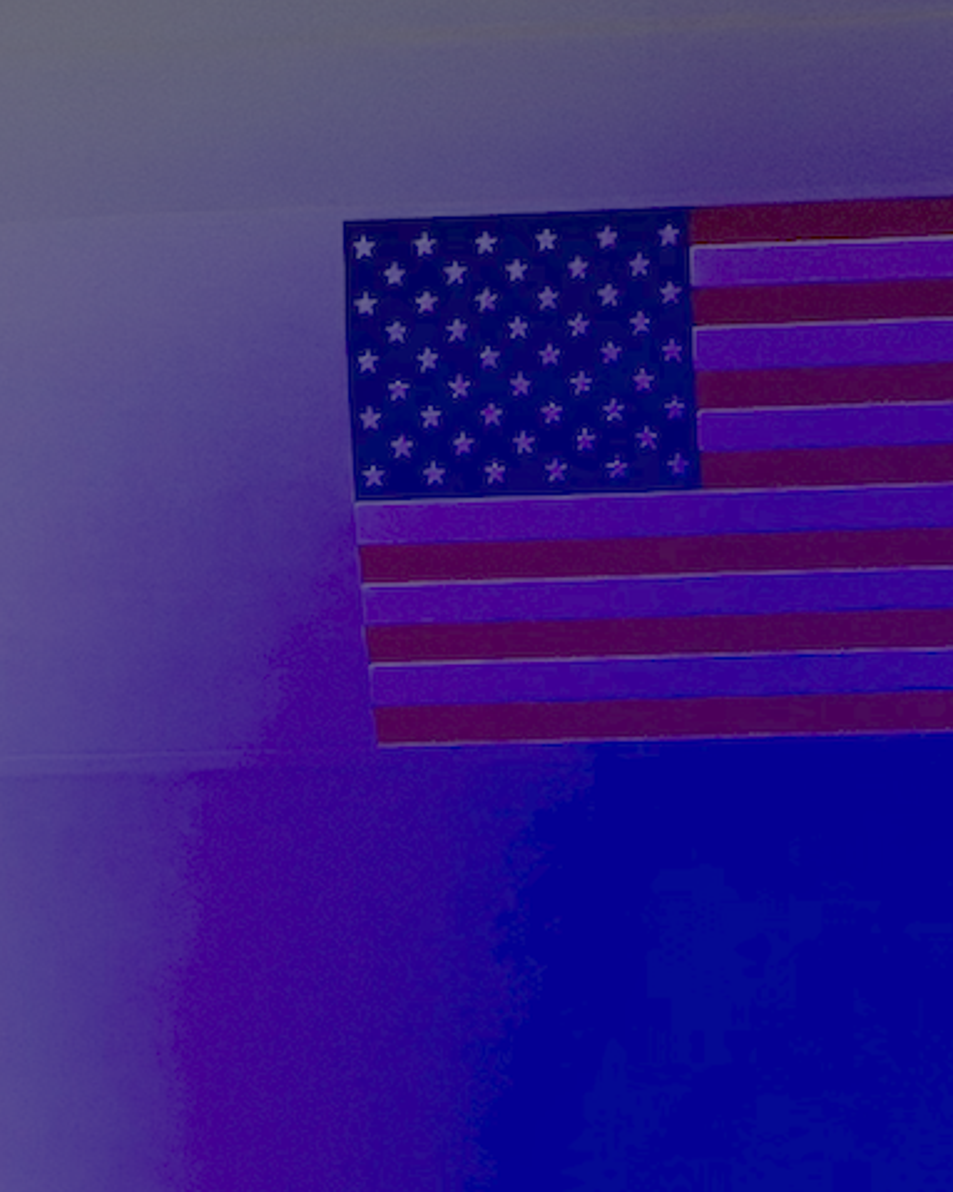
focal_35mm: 652
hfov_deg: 2.4
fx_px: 22994
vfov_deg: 3.0
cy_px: 1351
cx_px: -998
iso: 200
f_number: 2.8
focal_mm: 16.89
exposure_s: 1/60
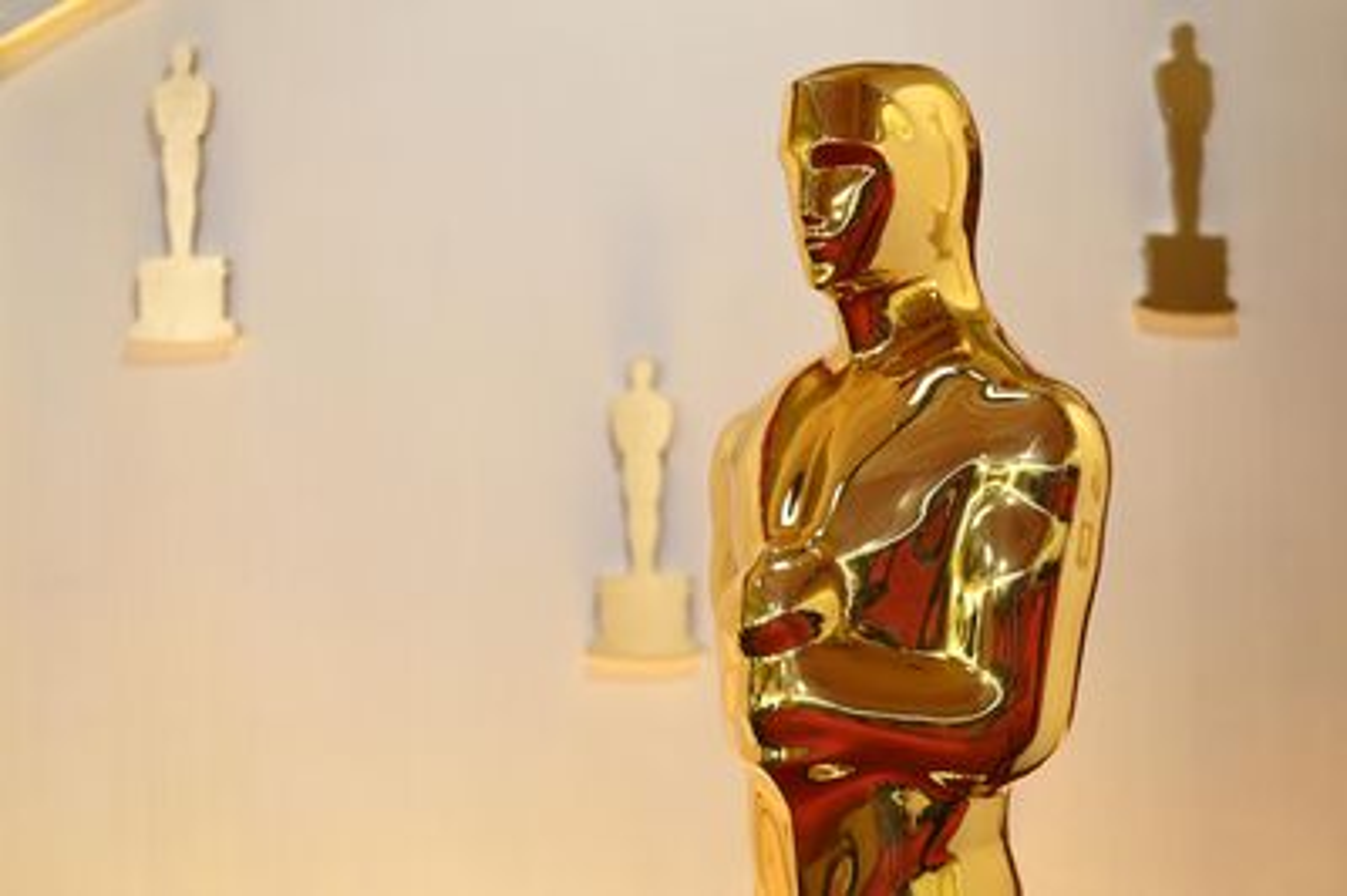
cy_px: 448
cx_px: 674
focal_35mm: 101
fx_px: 3776
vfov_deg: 13.5
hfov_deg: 20.2
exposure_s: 1/60
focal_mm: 101
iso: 200
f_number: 4
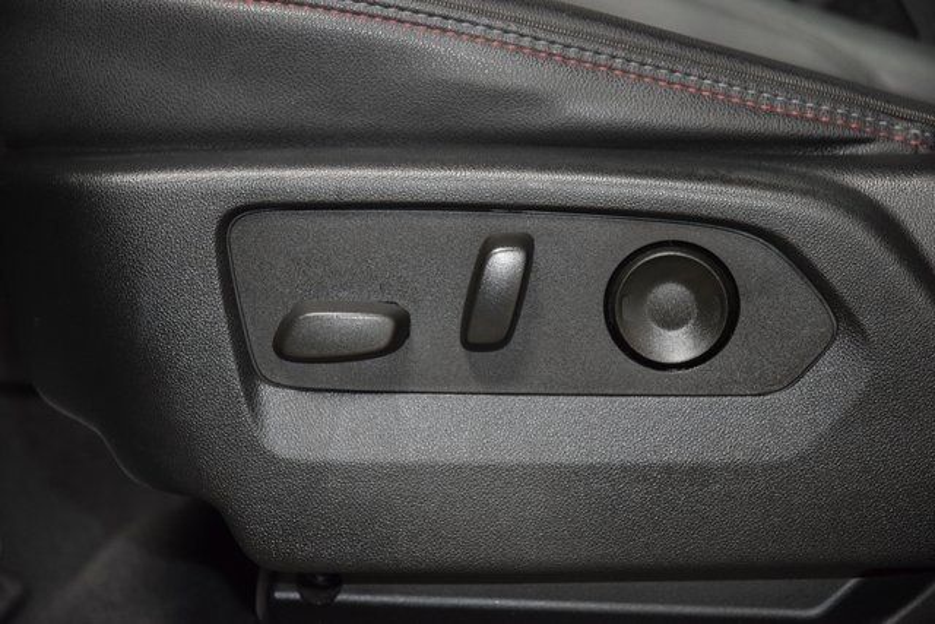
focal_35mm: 105
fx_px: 2728
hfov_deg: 19.5
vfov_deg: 13.0
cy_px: 312
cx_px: 468
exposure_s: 1/40
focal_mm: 70
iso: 2500
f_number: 4.5
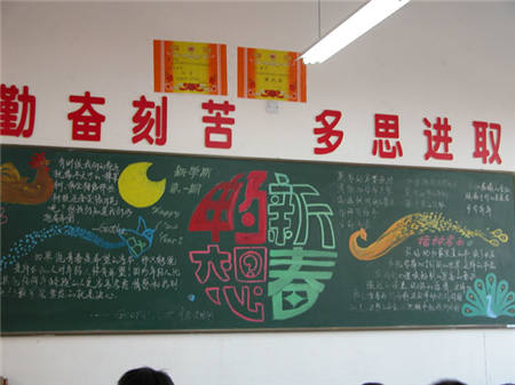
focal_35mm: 54
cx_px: 258
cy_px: 192
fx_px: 803
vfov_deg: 27.0
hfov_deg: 35.6
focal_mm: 13.7
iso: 100
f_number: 3.1
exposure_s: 1/14.6
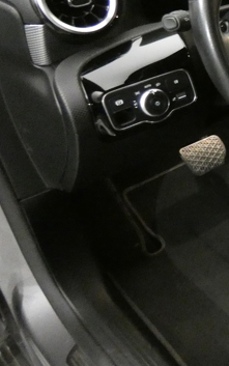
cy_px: 153
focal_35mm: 48
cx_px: 410
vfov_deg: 41.7
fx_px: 479
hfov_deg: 19.9
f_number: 2.8
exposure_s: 1/25
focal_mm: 3.6
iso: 1600
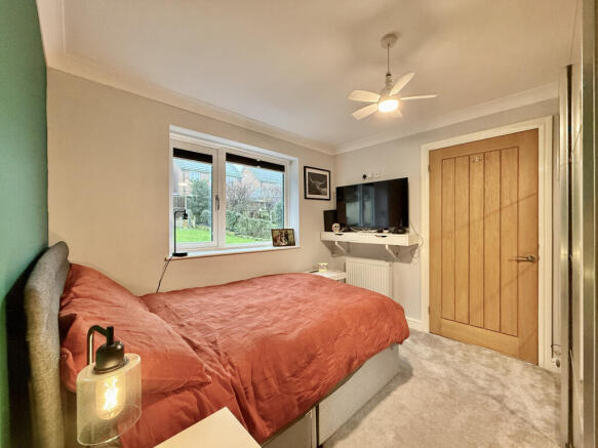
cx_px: 299
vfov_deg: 85.7
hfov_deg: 102.1
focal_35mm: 14
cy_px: 224
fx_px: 242
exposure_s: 1/50
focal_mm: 2.22
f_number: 2.2
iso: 400
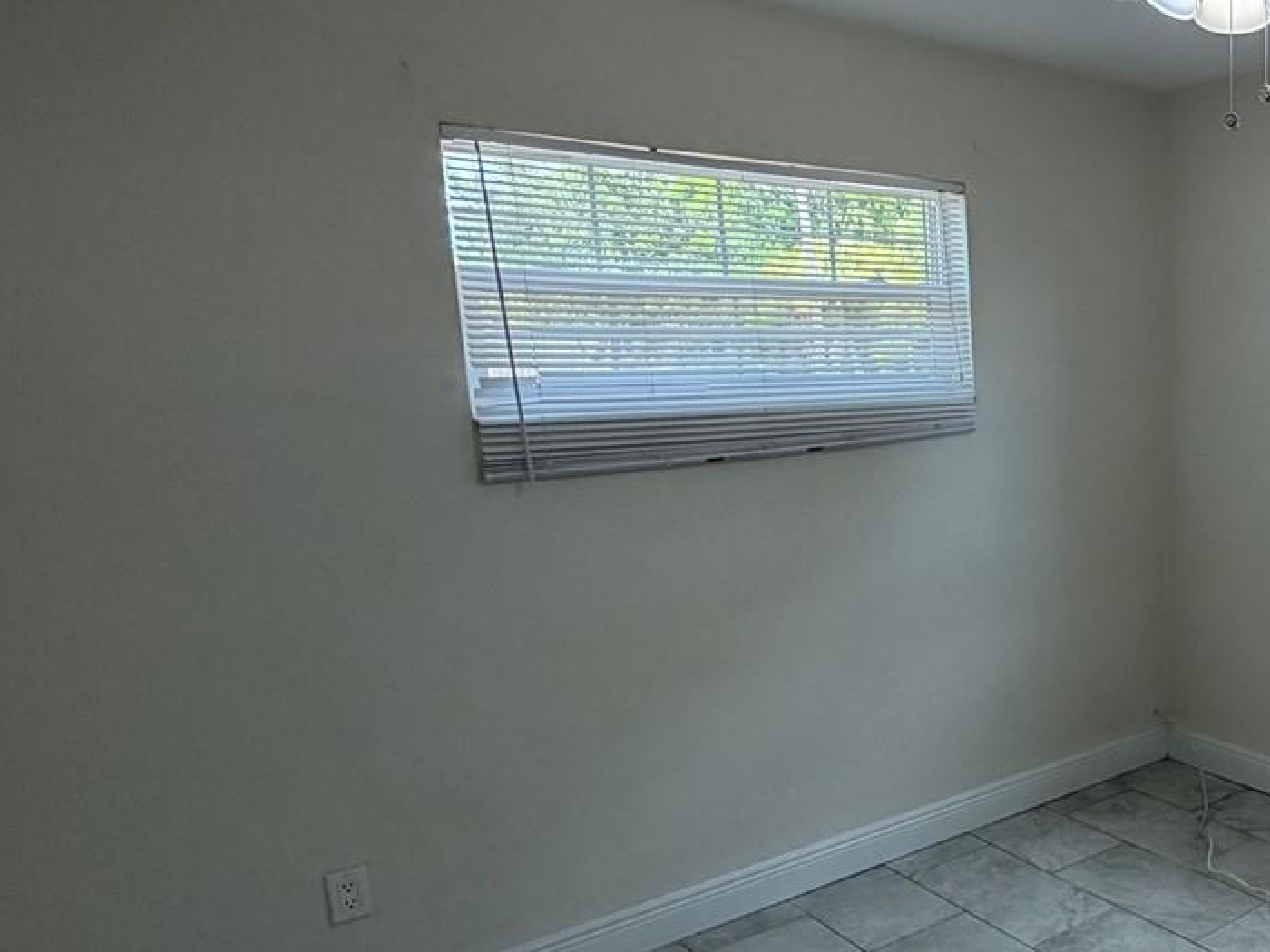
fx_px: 1174
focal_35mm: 32
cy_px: 533
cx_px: 1281
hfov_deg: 47.0
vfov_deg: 44.1
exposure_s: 1/120
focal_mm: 2.22
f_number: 2.2
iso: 160
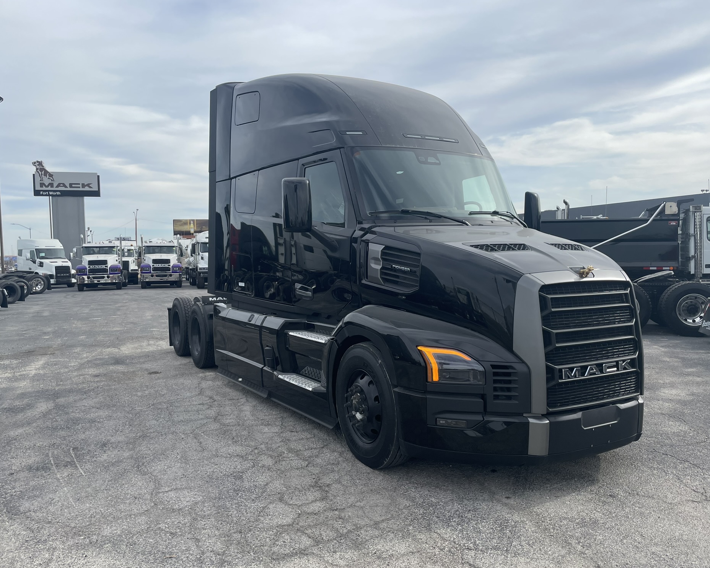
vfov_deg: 51.5
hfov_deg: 62.2
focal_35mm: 28
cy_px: 283
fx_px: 588
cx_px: 373
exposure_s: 1/3401
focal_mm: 4.2
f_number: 1.6
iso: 32
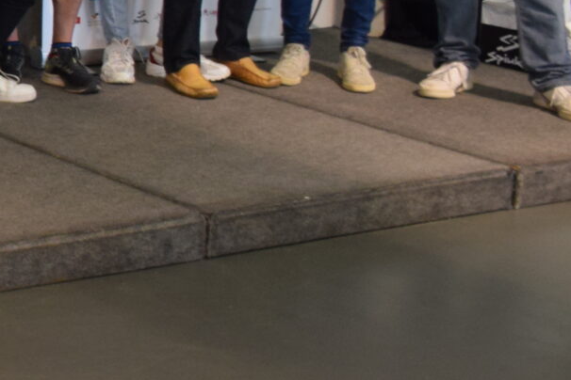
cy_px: -117
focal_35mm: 114
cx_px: -558
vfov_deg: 11.7
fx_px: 1808
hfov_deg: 14.8
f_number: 4
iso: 720
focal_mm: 18
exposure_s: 1/60
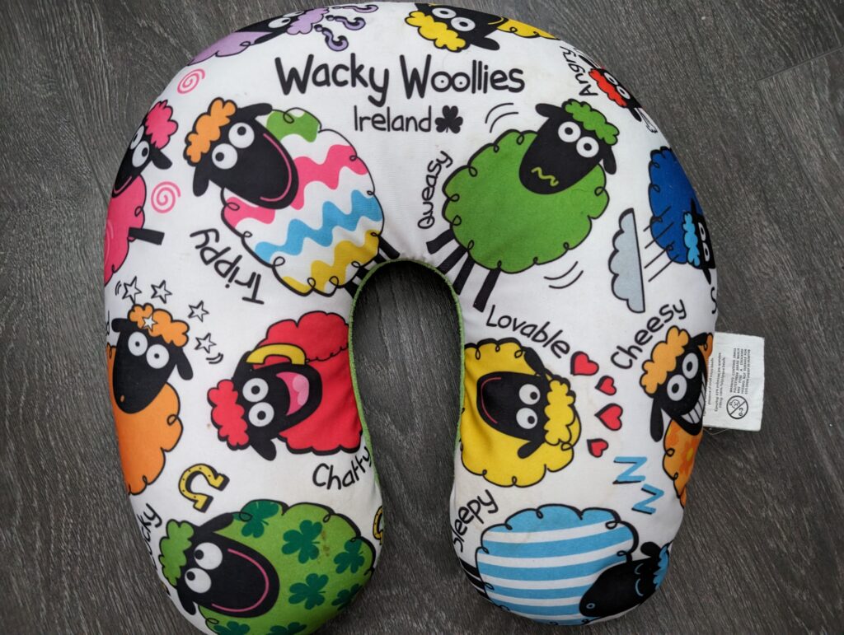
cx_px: 422
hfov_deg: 71.5
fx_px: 586
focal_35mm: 24
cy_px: 318
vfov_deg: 56.9
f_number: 1.68
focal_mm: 6.9
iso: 2126
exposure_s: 1/42.1
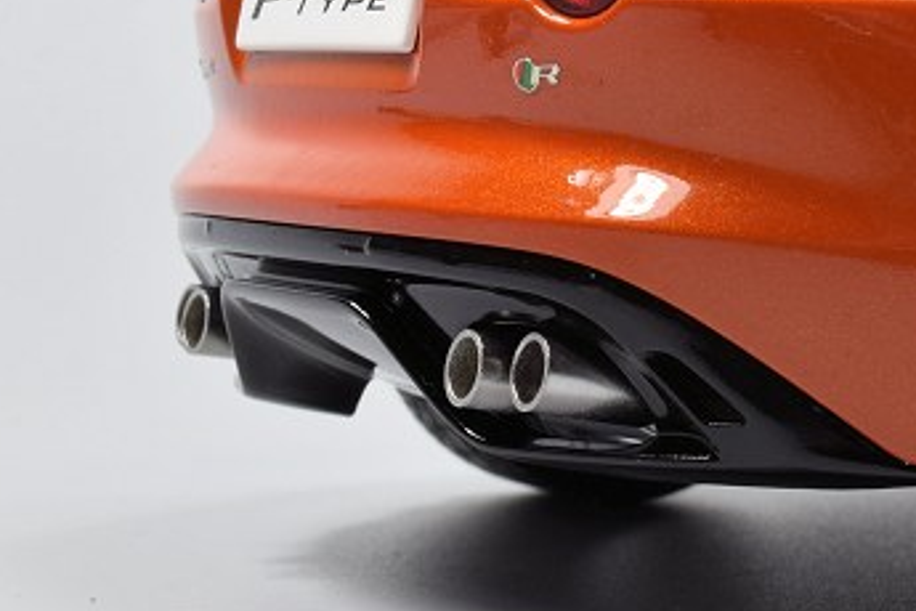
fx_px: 3358
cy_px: 116
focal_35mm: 132
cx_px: 977
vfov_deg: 10.4
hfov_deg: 15.2
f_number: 18
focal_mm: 38
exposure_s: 1/2.5
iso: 100
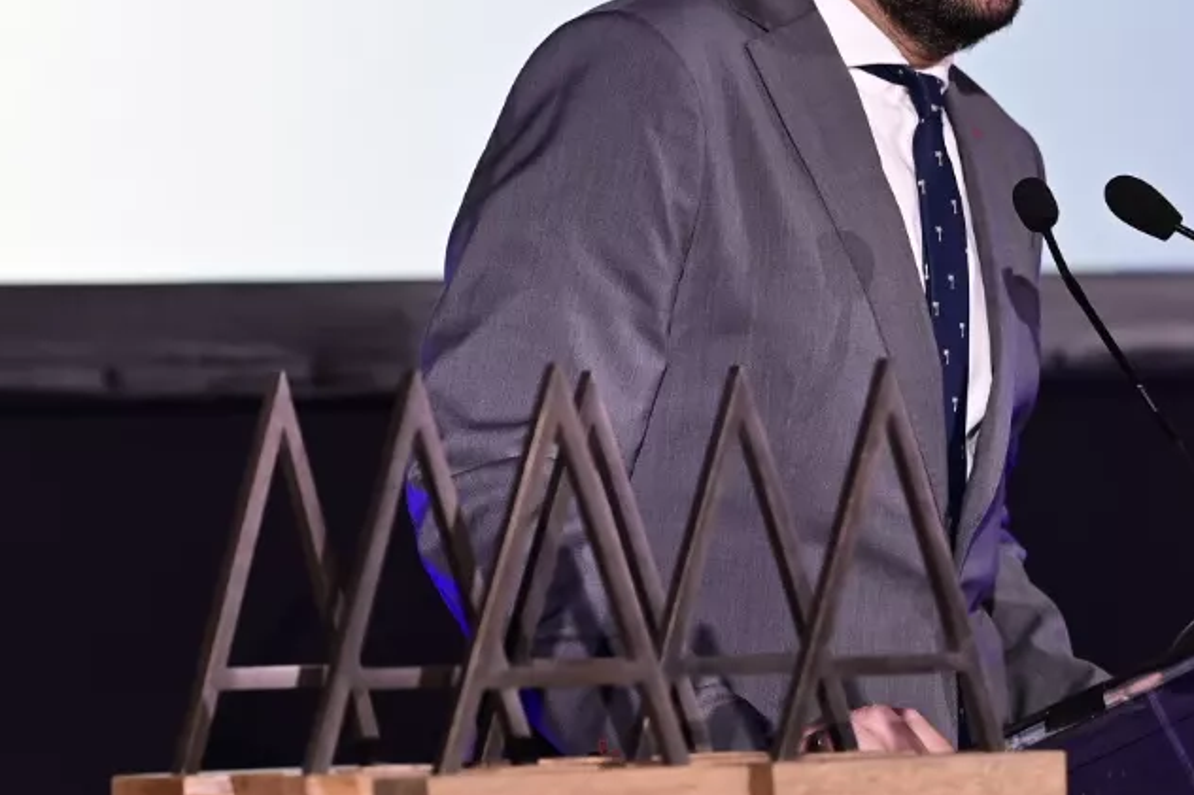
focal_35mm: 346
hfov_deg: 5.9
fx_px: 11472
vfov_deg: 4.0
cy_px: 262
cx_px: 1107
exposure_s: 1/500
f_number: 3.2
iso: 2000
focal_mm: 135
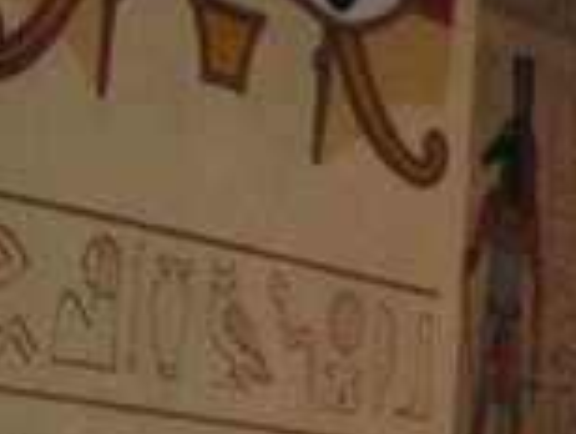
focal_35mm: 192
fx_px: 3200
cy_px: 389
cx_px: 1492
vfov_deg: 7.7
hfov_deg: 9.0
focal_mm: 6.1
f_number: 2.8
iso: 160
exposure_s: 1/45
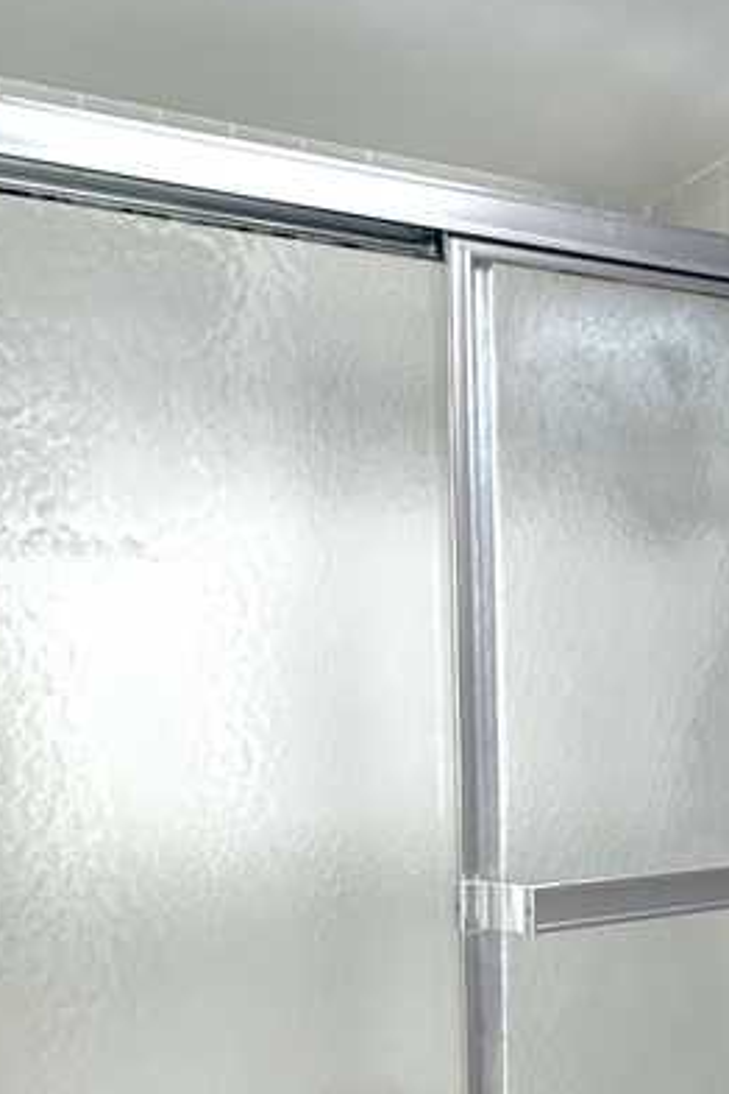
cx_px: 462
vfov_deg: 47.5
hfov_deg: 33.2
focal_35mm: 40
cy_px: 752
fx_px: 1215
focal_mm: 2.22
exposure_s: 1/120
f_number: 2.2
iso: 320
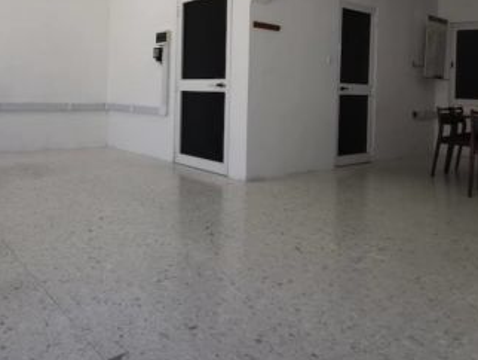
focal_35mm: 29
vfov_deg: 46.7
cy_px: 95
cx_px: 123
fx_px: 401
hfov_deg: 58.6
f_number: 2.2
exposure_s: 1/100
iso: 100
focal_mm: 2.35
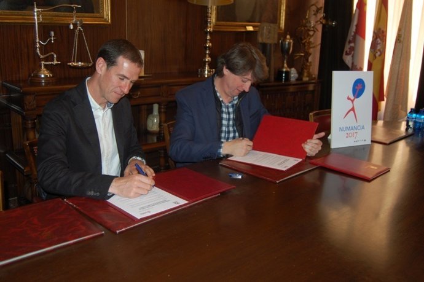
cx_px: 212
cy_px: 141
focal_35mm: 34
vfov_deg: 38.3
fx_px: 406
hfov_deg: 55.1
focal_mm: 23
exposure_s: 1/60
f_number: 3.8
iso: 400
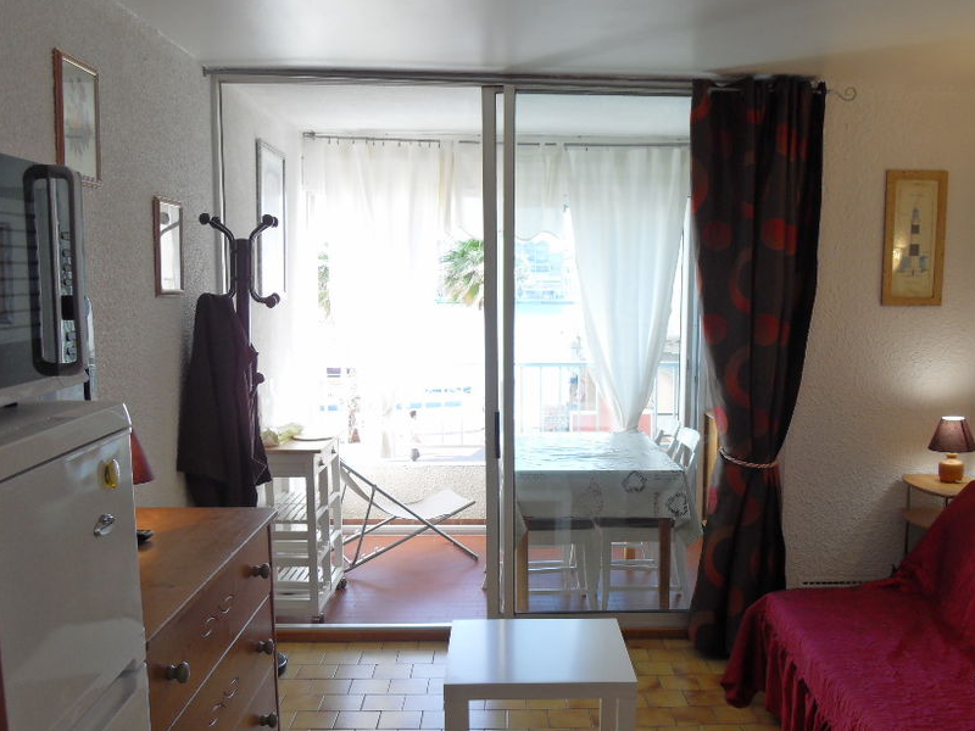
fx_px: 986
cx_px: 536
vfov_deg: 40.6
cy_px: 414
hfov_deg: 52.5
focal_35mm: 35
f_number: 2.8
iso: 100
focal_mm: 6
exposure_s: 1/60
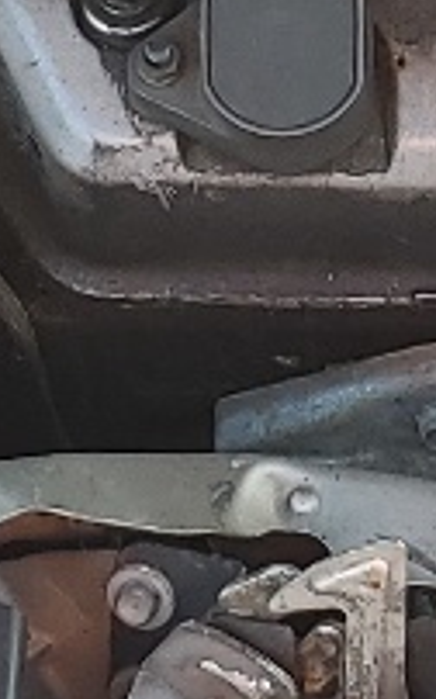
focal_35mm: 218
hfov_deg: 6.0
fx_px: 4151
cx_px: 526
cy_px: 10
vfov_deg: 9.6
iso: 50
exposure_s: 1/270
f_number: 1.5
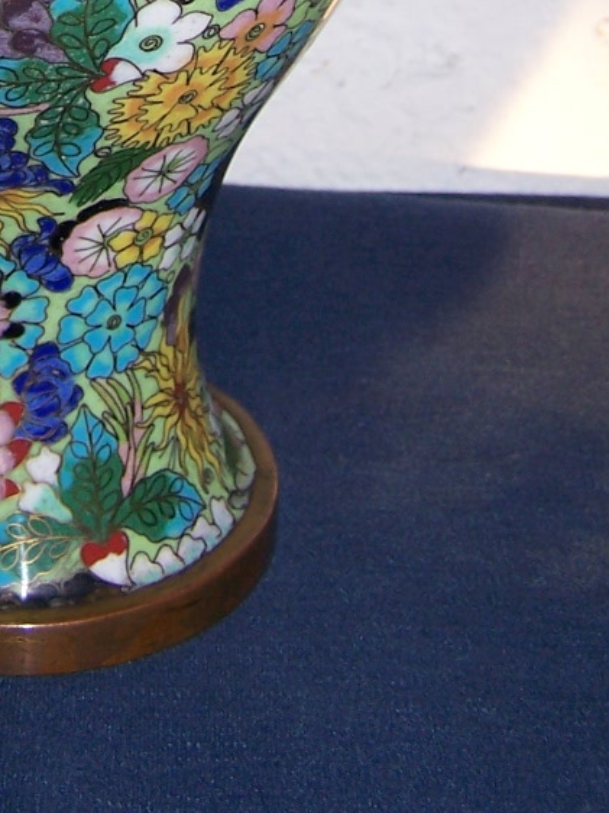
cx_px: -22
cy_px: -246
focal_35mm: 105
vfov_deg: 17.6
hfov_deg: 13.8
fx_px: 2465
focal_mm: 6.3
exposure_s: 1/60
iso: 80
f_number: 2.8
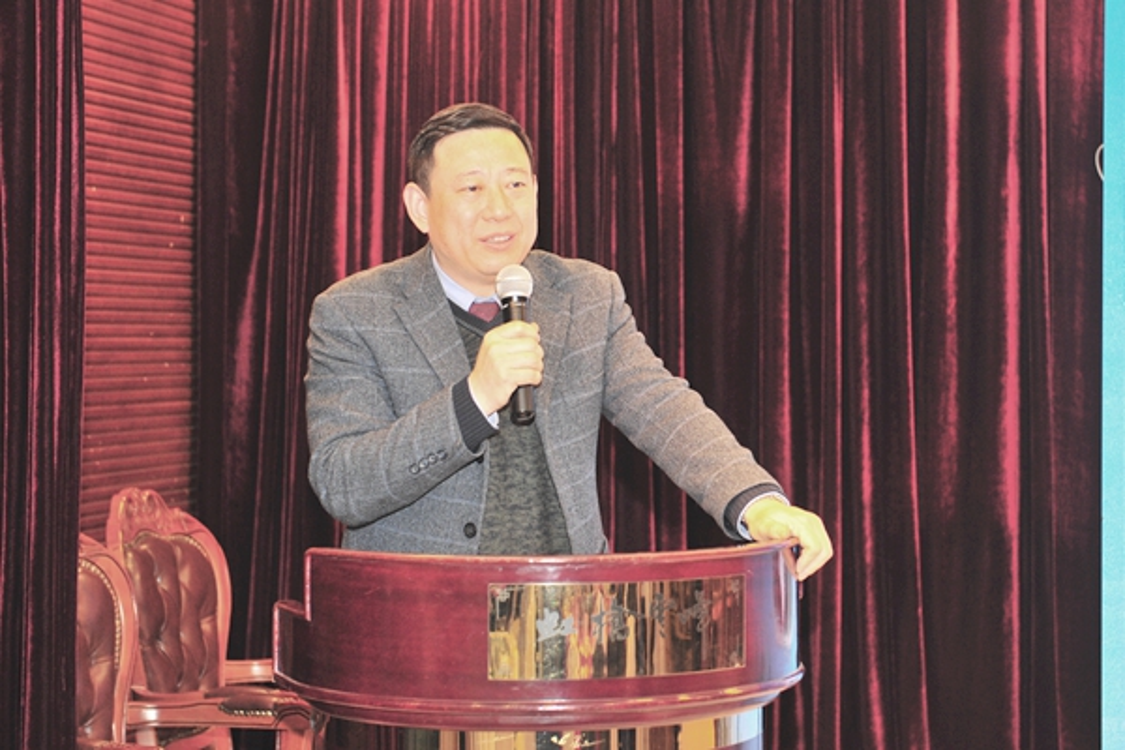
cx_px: 562
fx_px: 1937
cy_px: 375
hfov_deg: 32.4
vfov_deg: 21.9
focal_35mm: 62
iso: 800
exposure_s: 1/100
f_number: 3.5
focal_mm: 62
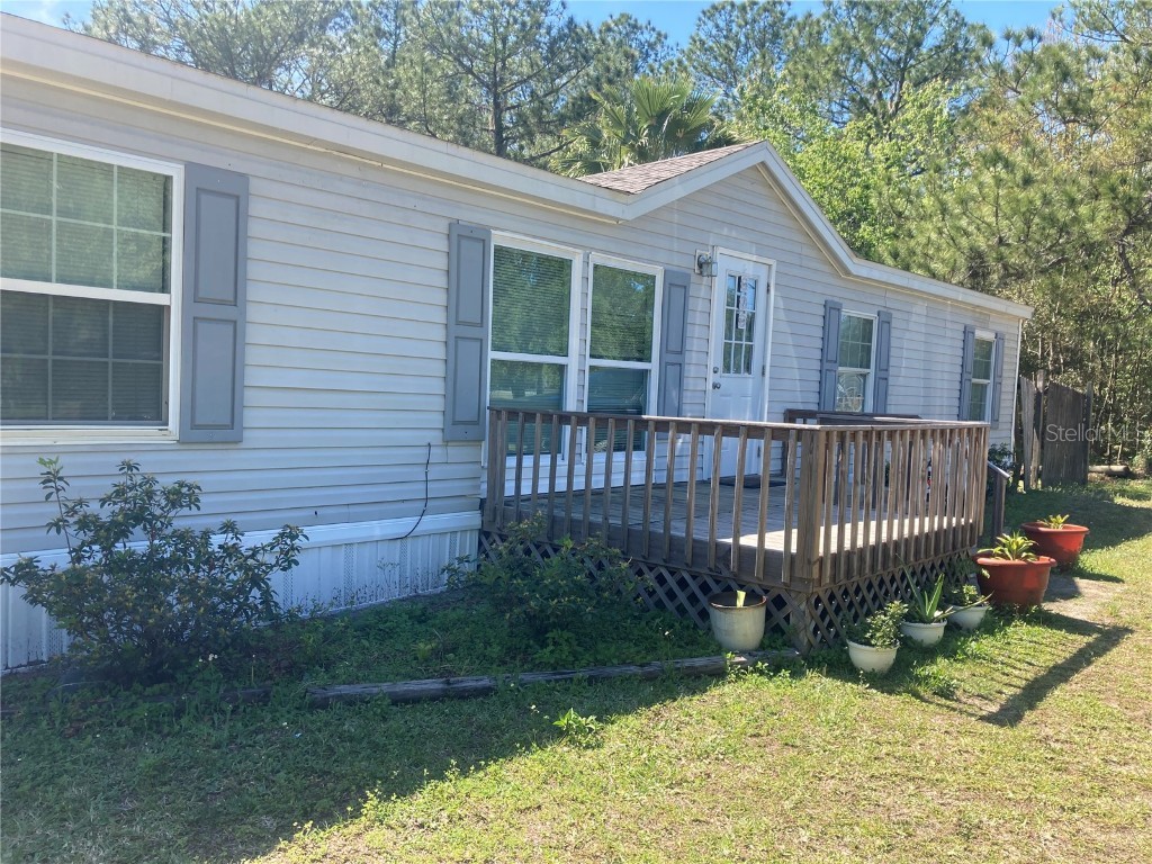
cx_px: 576
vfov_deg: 49.7
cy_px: 432
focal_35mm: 28
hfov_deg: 63.4
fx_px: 932
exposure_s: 1/600
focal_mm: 3.99
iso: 20
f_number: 1.8
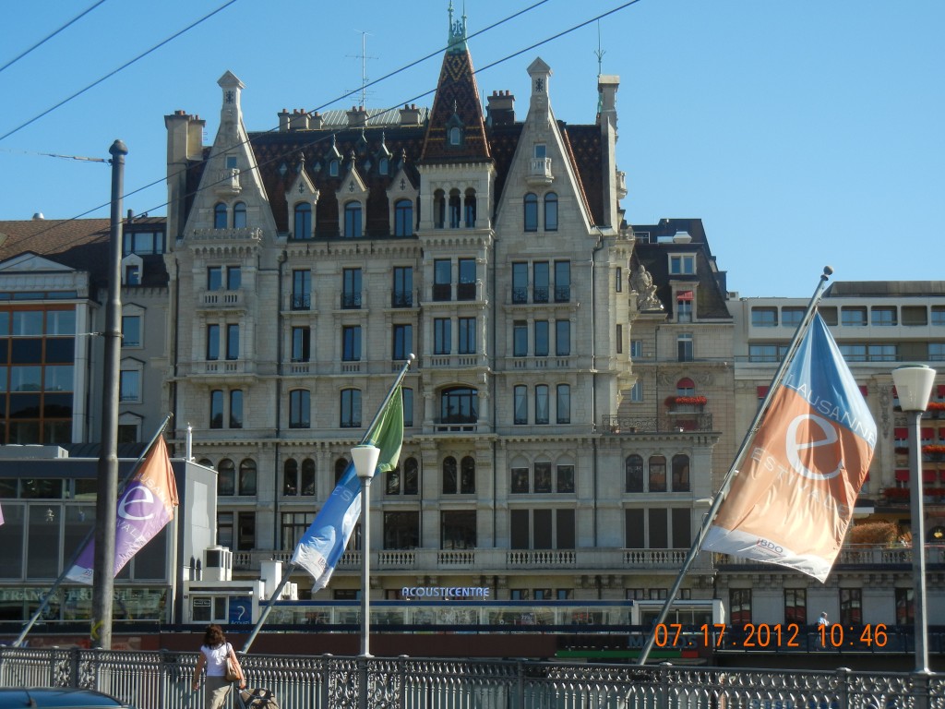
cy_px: 354
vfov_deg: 21.6
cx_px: 472
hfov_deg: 28.6
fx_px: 1856
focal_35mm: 68
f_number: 4.1
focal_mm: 12.2
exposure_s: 1/750
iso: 160
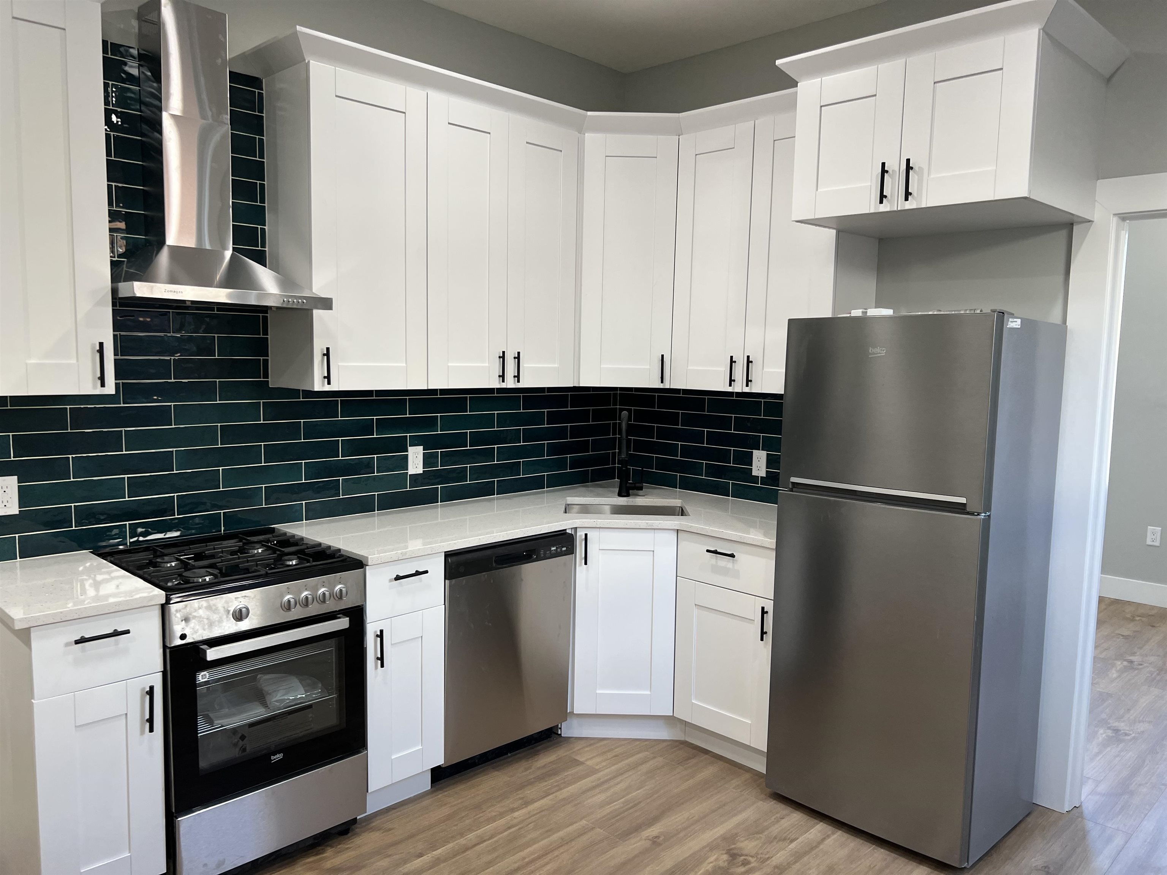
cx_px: 584
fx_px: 877
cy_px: 438
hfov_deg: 67.3
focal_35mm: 26
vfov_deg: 53.1
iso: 100
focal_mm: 5.7
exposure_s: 1/120
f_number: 1.5
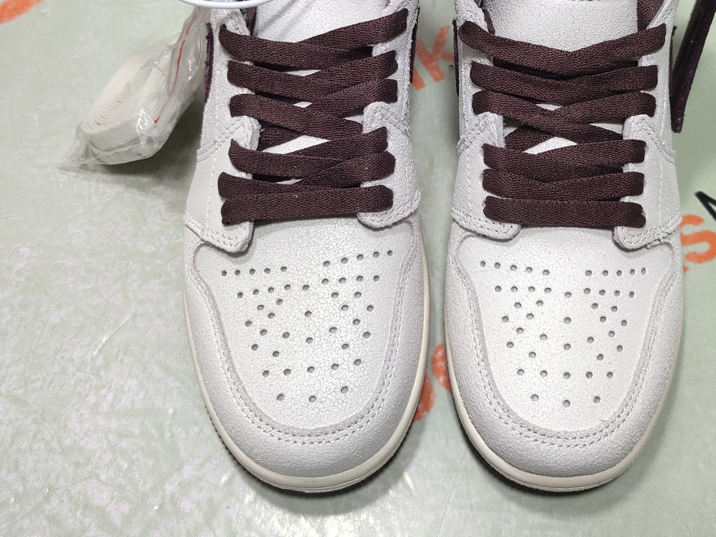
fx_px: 1034
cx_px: 475
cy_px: 112
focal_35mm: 50
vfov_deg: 28.5
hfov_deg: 37.8
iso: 84
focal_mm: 4.35
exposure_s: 1/100
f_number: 1.79
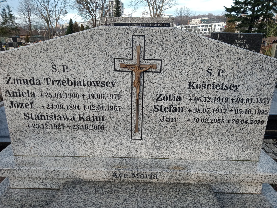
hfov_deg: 63.4
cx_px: 138
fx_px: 224
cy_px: 104
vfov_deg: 49.7
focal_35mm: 28
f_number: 2.2
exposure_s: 1/235
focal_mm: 3.37
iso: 102
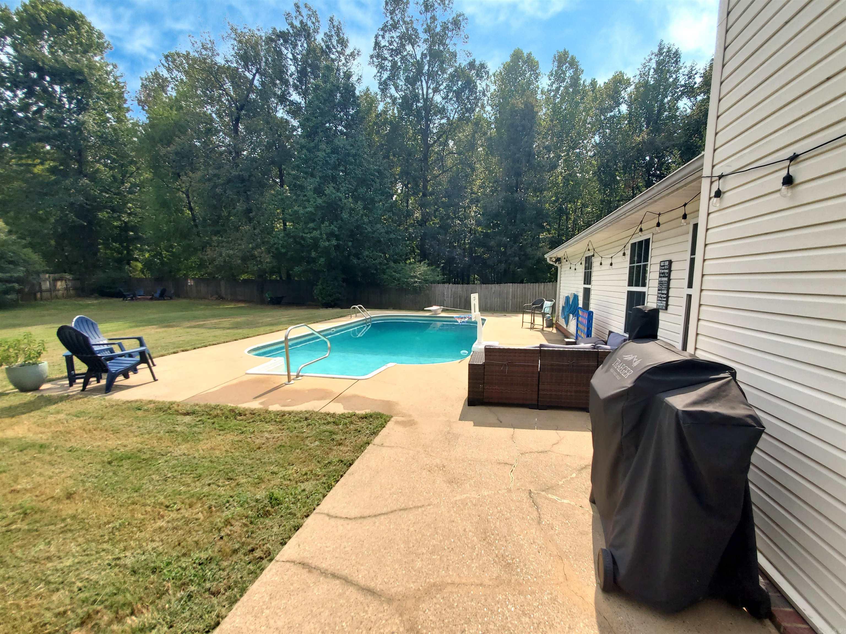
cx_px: 423
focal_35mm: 13
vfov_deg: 89.9
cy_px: 317
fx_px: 318
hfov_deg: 106.2
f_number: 2.2
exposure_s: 1/1529
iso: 50
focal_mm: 1.8
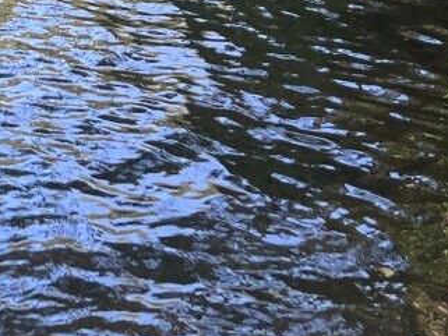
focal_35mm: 108
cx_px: -121
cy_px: -233
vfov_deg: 12.7
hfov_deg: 17.2
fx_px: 1398
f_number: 1.6
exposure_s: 1/520
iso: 50
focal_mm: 5.1
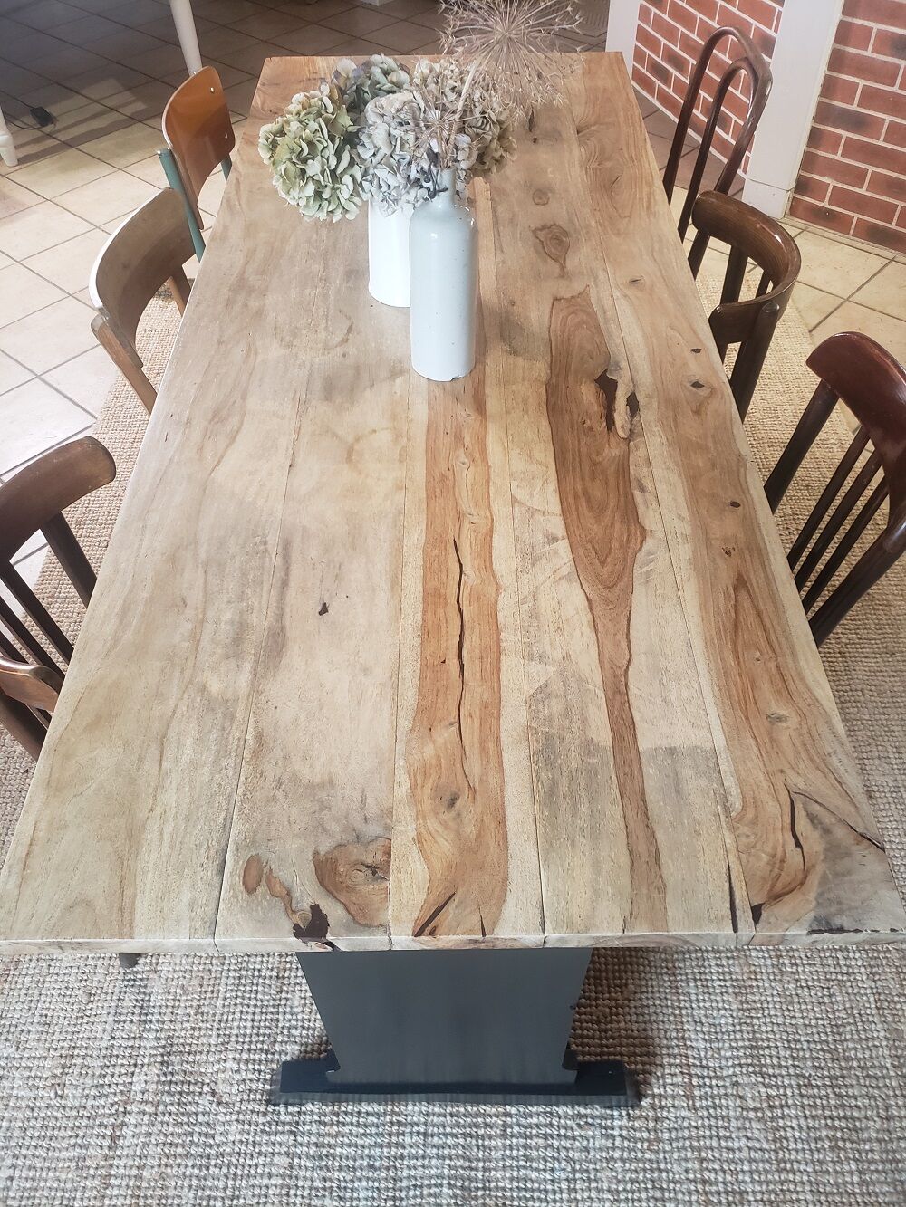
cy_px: 604
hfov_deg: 53.1
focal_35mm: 26
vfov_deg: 67.3
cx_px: 453
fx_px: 907
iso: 250
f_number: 1.5
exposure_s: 1/33
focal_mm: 4.3
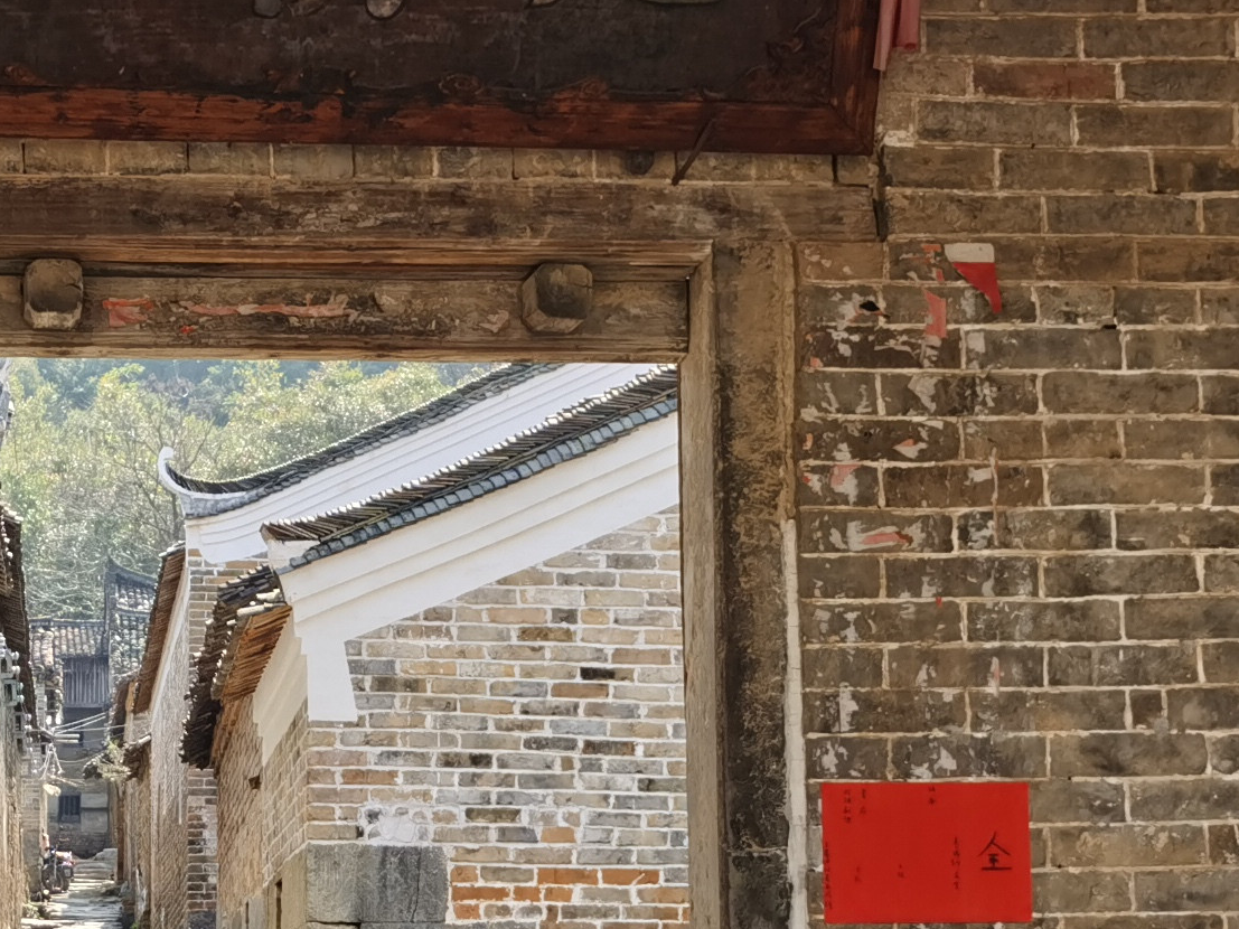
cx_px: 300
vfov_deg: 16.3
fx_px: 3185
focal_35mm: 89
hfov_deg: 21.8
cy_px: 881
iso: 50
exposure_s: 1/1134
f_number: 1.6
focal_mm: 5.56
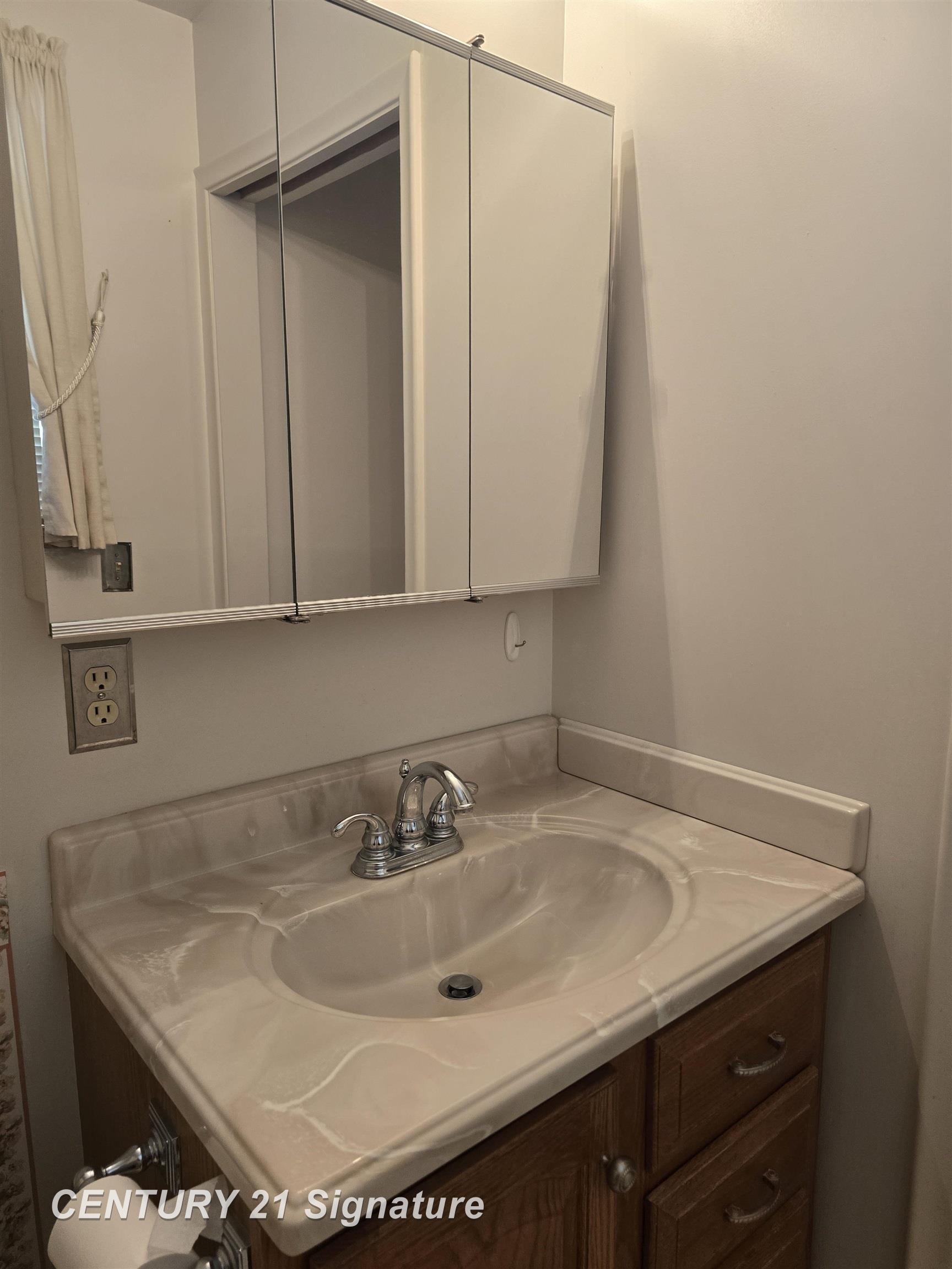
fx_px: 843
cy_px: 634
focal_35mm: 23
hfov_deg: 58.9
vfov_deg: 73.9
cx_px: 476
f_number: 1.7
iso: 200
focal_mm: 6.3
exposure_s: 1/120
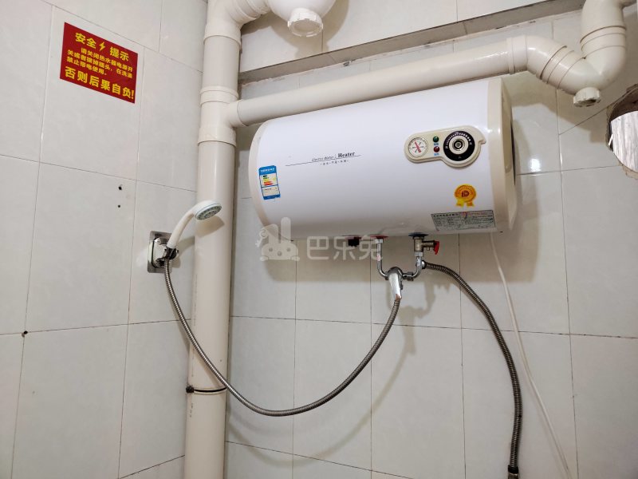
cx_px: 319
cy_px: 240
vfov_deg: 35.1
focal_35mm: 41
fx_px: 756
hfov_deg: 45.8
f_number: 1.88
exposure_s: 1/50
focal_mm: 5.59
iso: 345
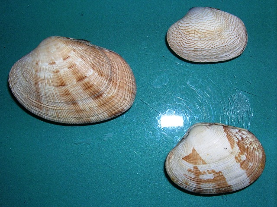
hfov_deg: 54.0
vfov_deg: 41.8
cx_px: 138
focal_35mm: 34
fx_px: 272
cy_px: 104
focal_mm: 5.7
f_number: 4.9
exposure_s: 1/60.1
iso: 50
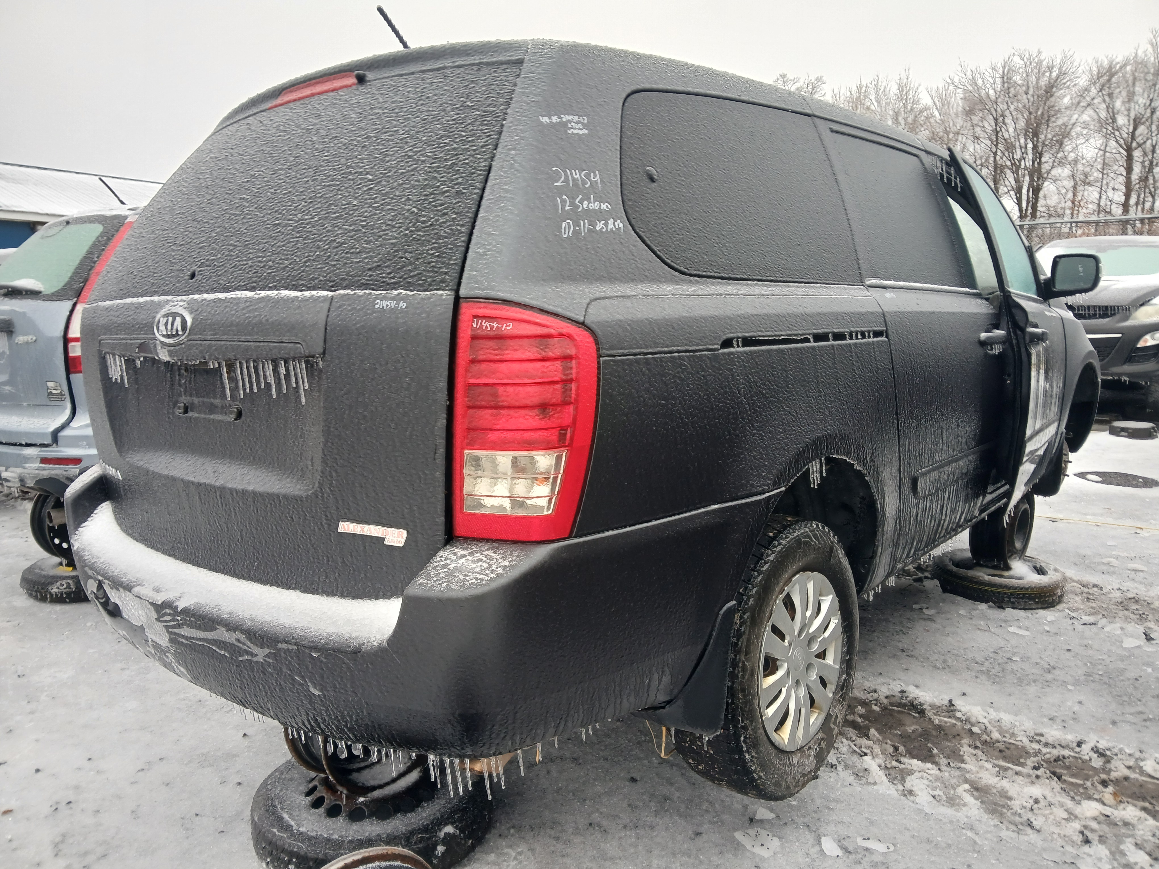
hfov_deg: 67.3
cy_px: 434
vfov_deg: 53.1
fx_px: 871
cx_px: 580
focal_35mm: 26
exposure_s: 1/60
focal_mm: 3.98
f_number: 1.8
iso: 40
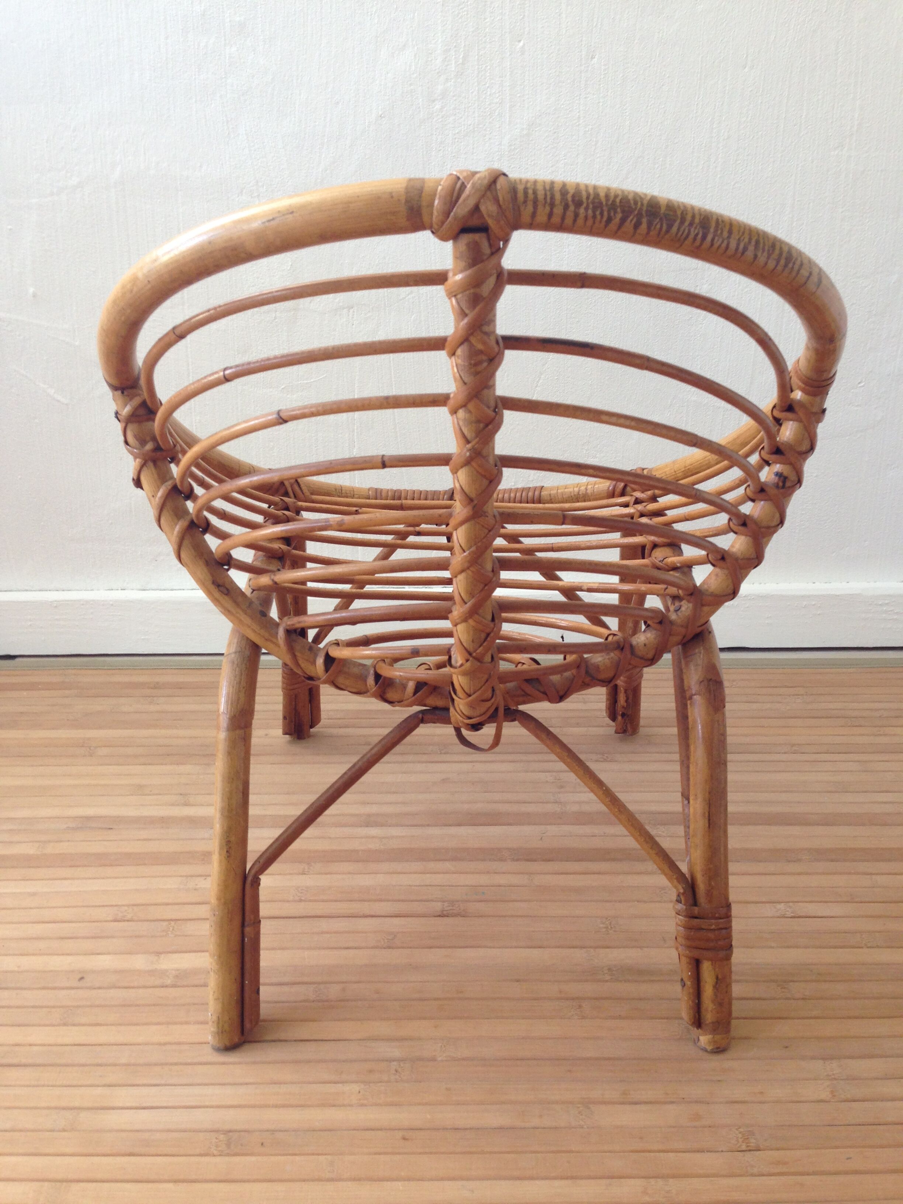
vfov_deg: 55.4
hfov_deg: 42.9
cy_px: 602
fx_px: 1148
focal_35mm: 33
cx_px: 452
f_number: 2.4
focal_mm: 4.12
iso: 64
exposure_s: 1/20
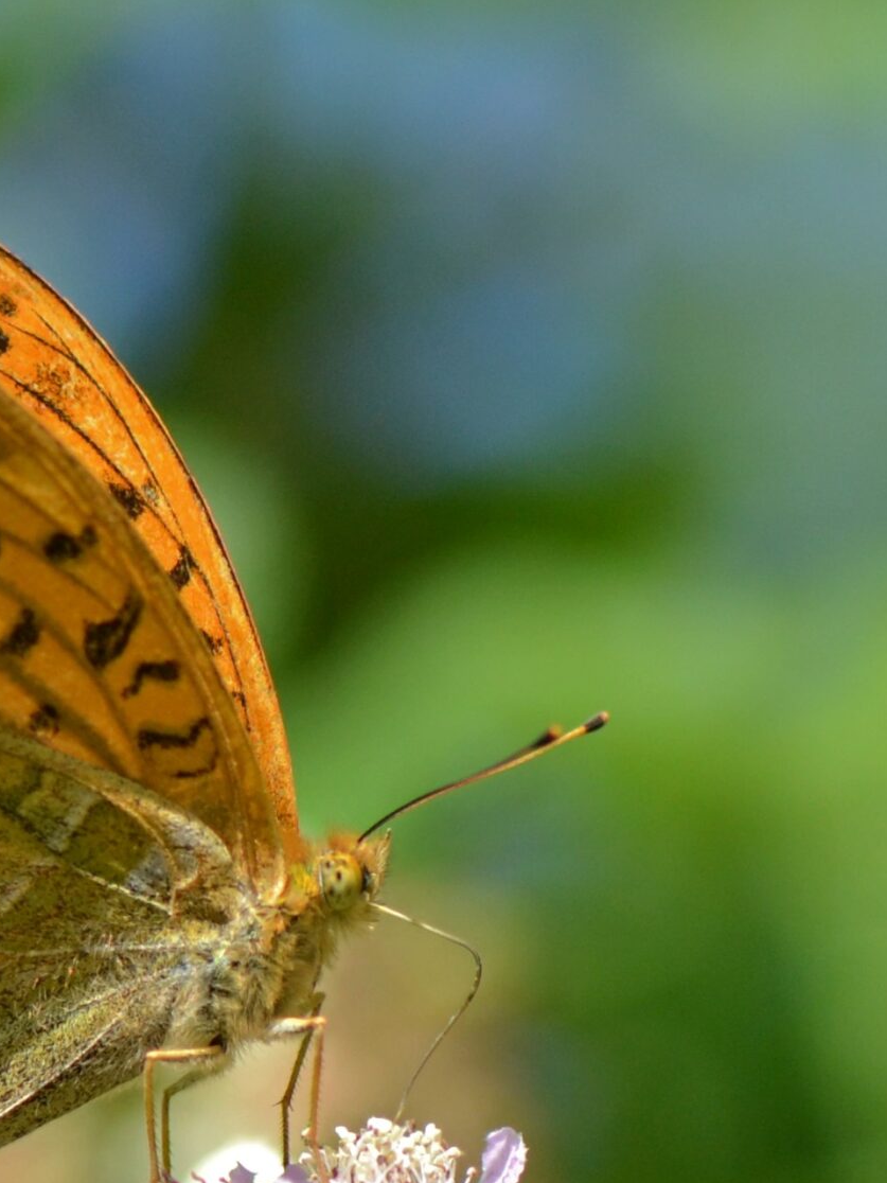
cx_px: 164
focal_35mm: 278
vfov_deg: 7.1
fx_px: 9494
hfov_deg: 5.3
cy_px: 671
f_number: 5
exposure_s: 1/1250
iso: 400
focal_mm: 105
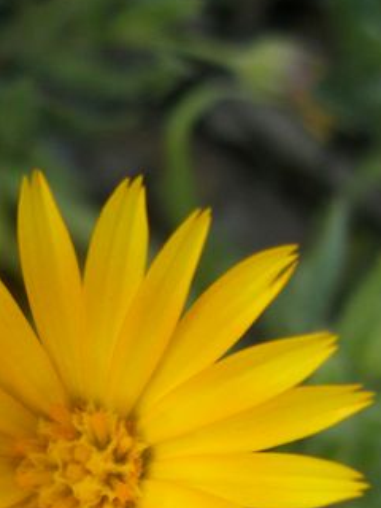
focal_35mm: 83
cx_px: 97
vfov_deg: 23.2
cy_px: 406
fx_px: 1218
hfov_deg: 17.7
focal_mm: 6.3
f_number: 3.1
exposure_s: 1/200
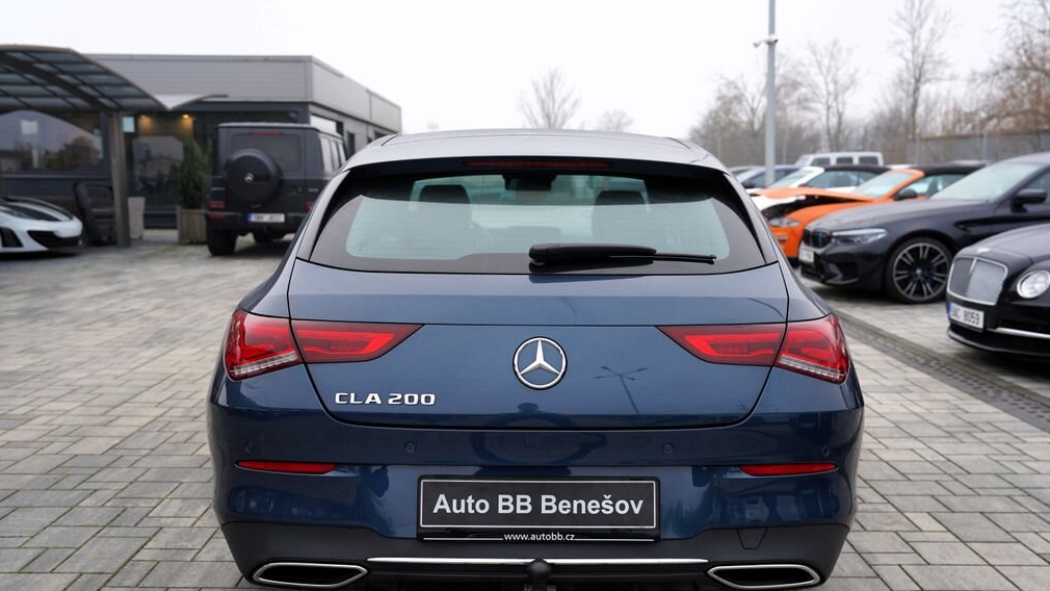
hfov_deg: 58.0
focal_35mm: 34
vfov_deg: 34.6
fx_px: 947
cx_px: 530
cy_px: 345
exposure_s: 1/80
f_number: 4
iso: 100
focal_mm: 32
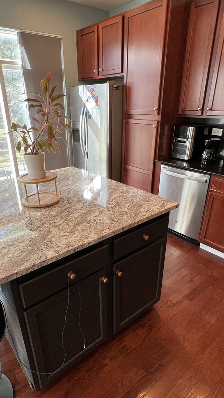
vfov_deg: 83.7
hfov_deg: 53.5
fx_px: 222
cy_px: 213
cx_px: 104
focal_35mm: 21
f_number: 1.8
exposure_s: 1/120
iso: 125
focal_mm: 1.57
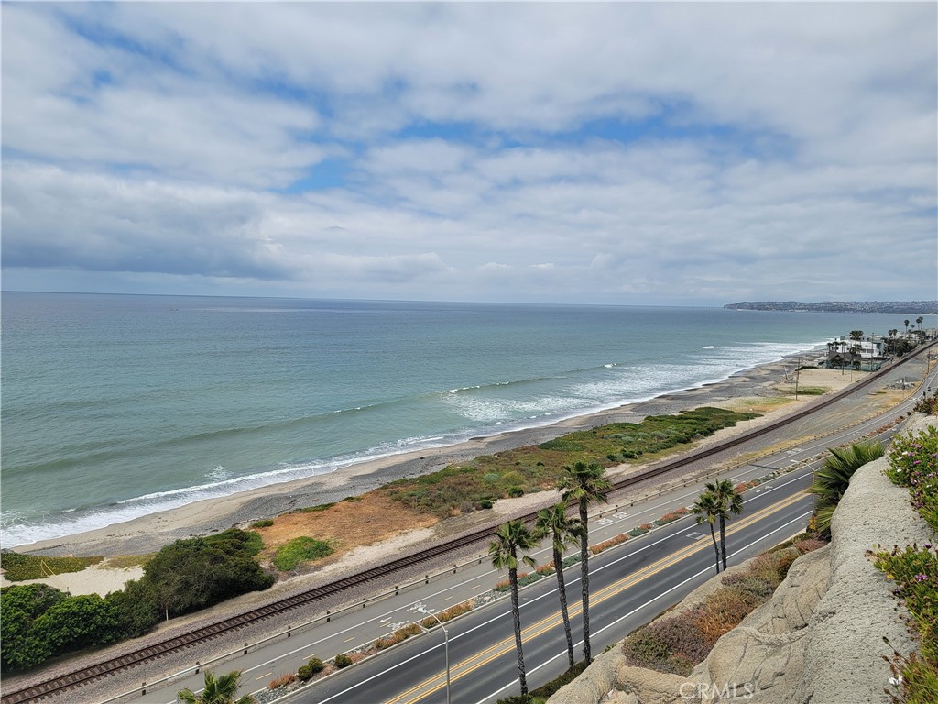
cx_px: 469
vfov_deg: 56.8
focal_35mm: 24
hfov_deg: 71.6
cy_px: 352
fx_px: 650
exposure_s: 1/1610
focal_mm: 6.7
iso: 16
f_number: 1.8
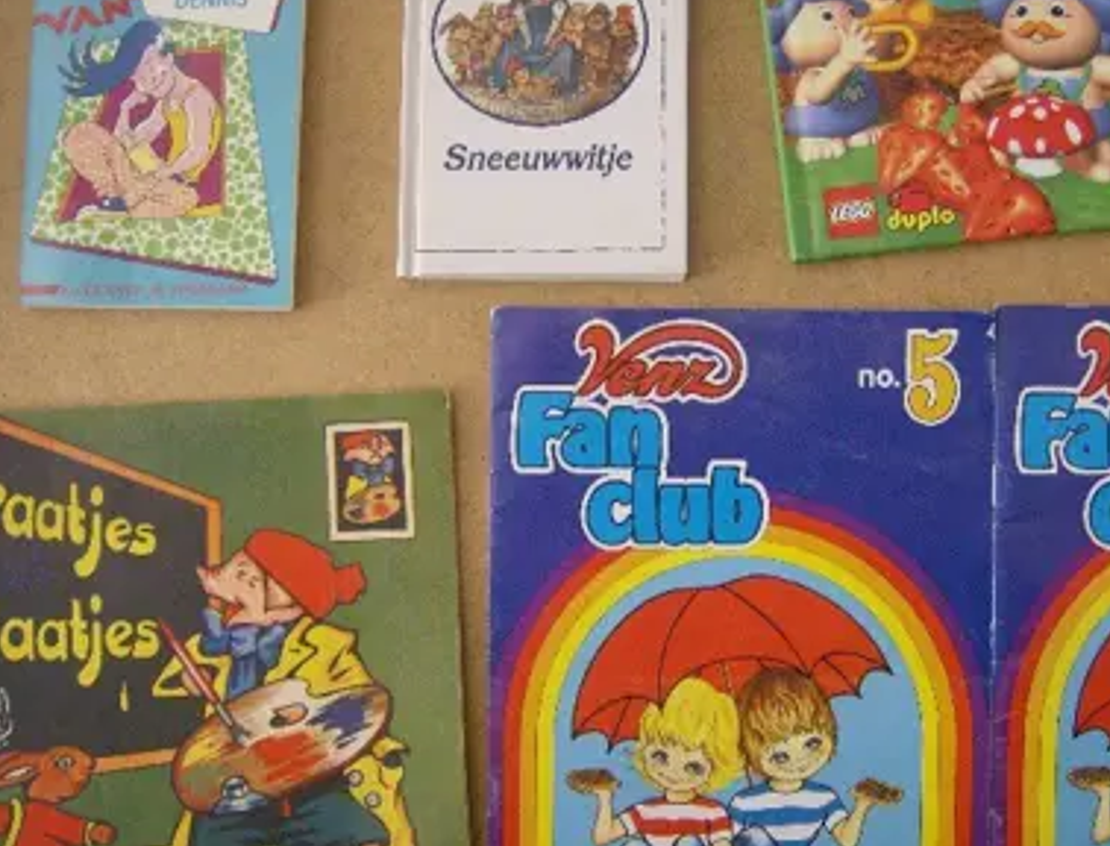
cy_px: 370
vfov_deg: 32.5
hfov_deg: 41.7
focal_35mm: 45
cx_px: 656
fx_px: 1451
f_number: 2.8
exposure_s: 1/33.1
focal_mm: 6
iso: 200
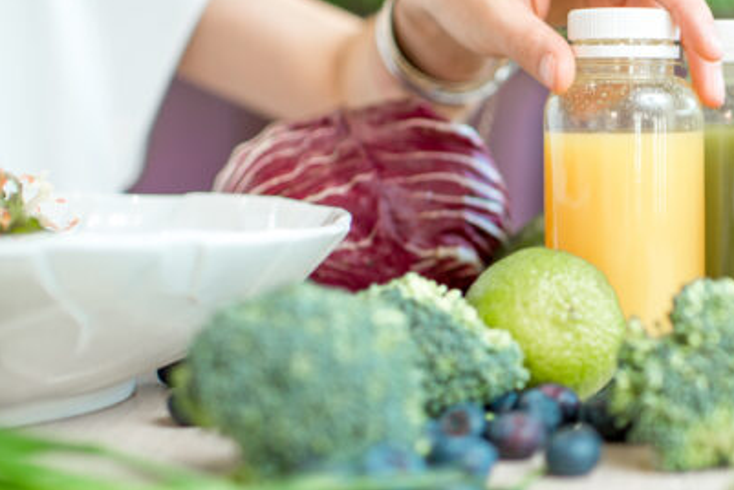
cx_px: 670
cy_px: 257
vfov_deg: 20.3
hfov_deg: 28.8
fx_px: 1367
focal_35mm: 67
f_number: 2.2
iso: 320
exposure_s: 1/160
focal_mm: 35
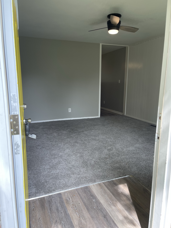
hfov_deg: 53.1
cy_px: 114
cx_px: 86
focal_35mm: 26
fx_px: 171
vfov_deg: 67.3
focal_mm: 5.1
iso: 32
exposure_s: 1/247
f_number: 1.6
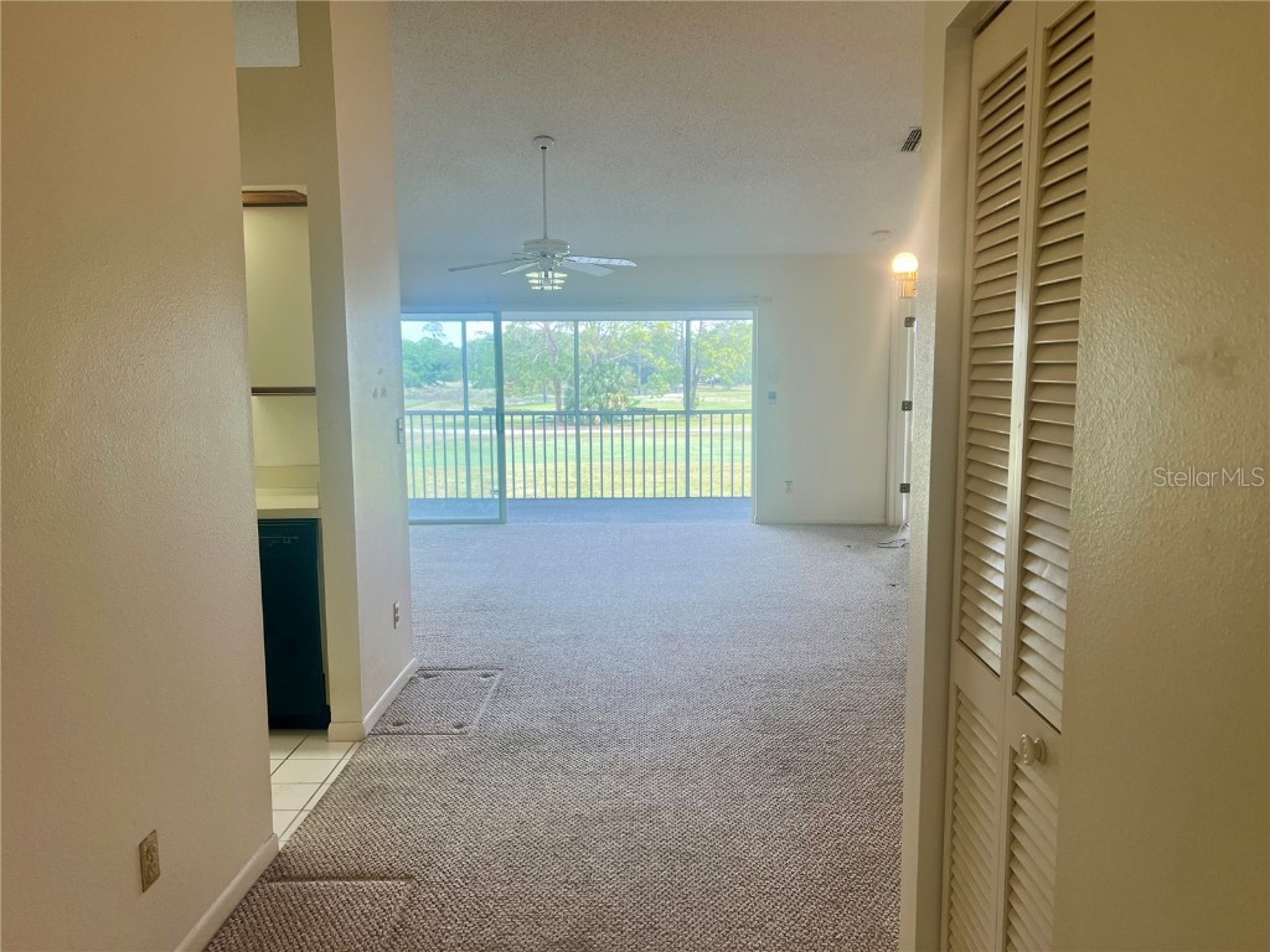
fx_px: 954
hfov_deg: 67.3
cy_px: 476
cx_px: 635
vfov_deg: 53.1
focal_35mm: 26
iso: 40
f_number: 1.5
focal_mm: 5.7
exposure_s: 1/157
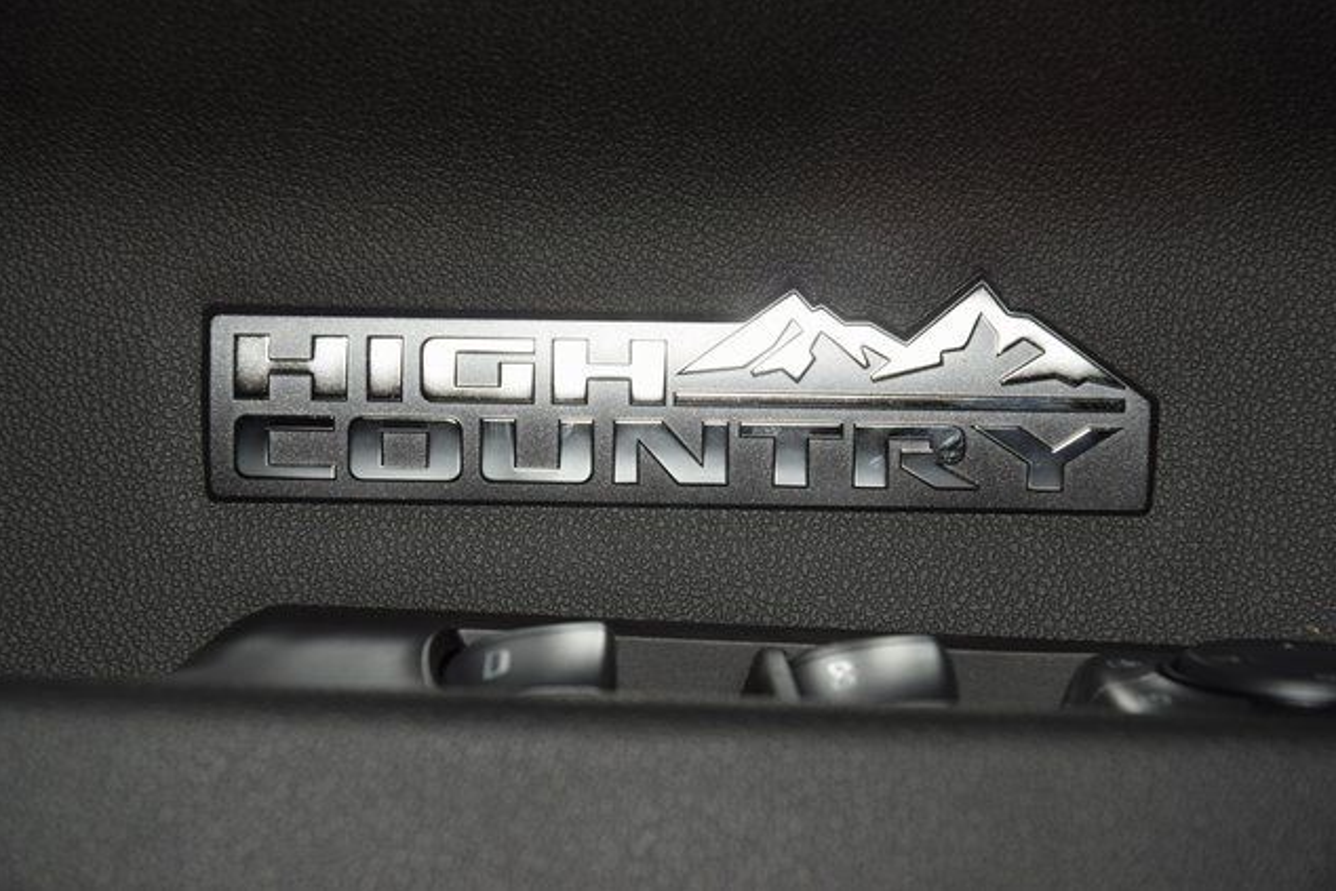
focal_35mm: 106
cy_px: 443
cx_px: 666
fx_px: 3934
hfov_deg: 19.3
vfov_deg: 12.9
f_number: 8
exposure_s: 1/125
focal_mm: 70
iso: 100
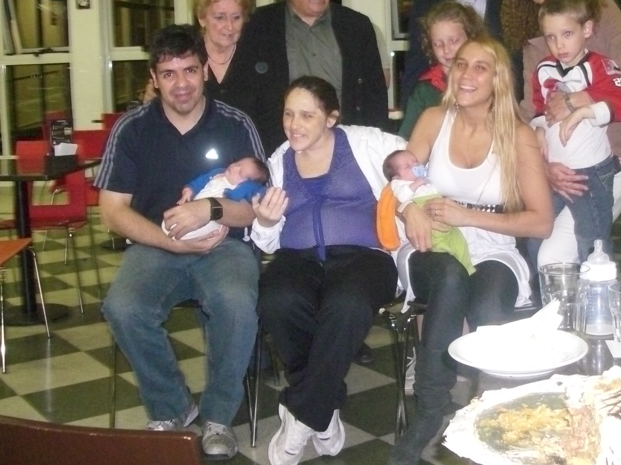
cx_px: 387
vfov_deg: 31.2
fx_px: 825
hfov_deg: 41.0
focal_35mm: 46
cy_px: 146
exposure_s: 1/30
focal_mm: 6.2
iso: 400
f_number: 2.8
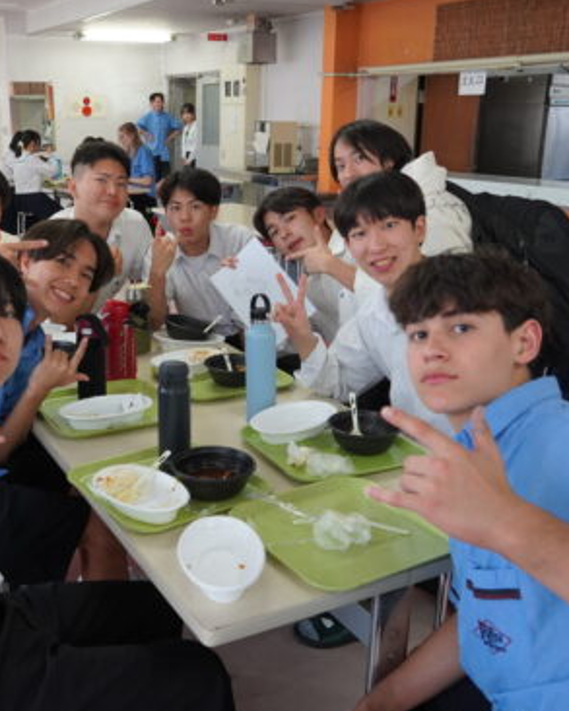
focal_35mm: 39
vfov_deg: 46.8
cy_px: 359
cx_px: 188
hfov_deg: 37.8
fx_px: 821
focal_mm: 18
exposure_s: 1/160
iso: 1000
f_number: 4
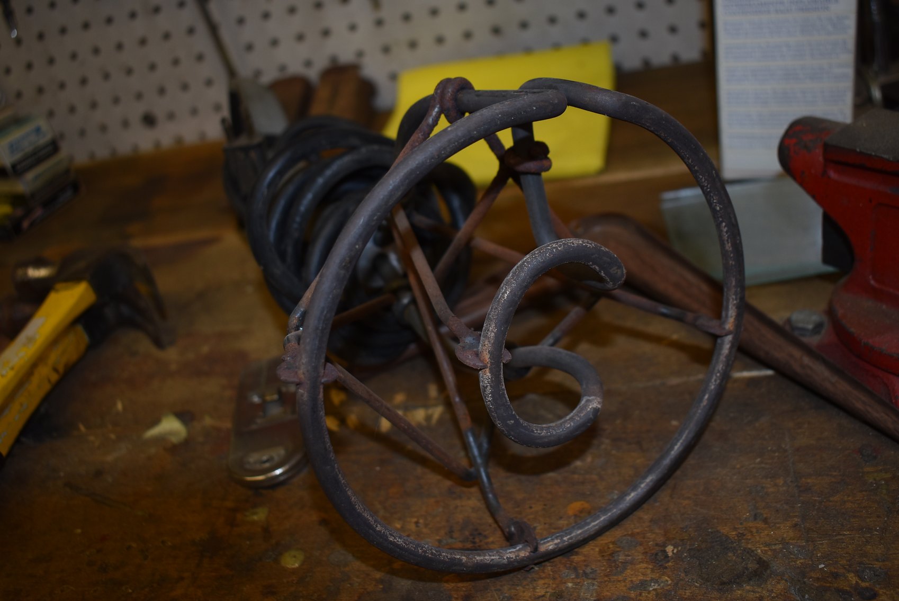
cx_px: 450
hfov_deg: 53.1
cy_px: 300
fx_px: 900
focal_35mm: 36
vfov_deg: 36.9
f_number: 3.8
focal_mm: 24
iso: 280
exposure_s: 1/125
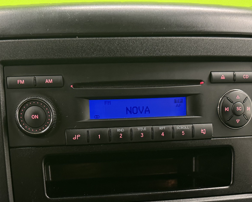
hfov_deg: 33.0
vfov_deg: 26.0
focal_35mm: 57
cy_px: 170
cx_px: 112
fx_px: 425
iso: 500
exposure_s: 1/50
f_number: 1.78
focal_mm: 6.76
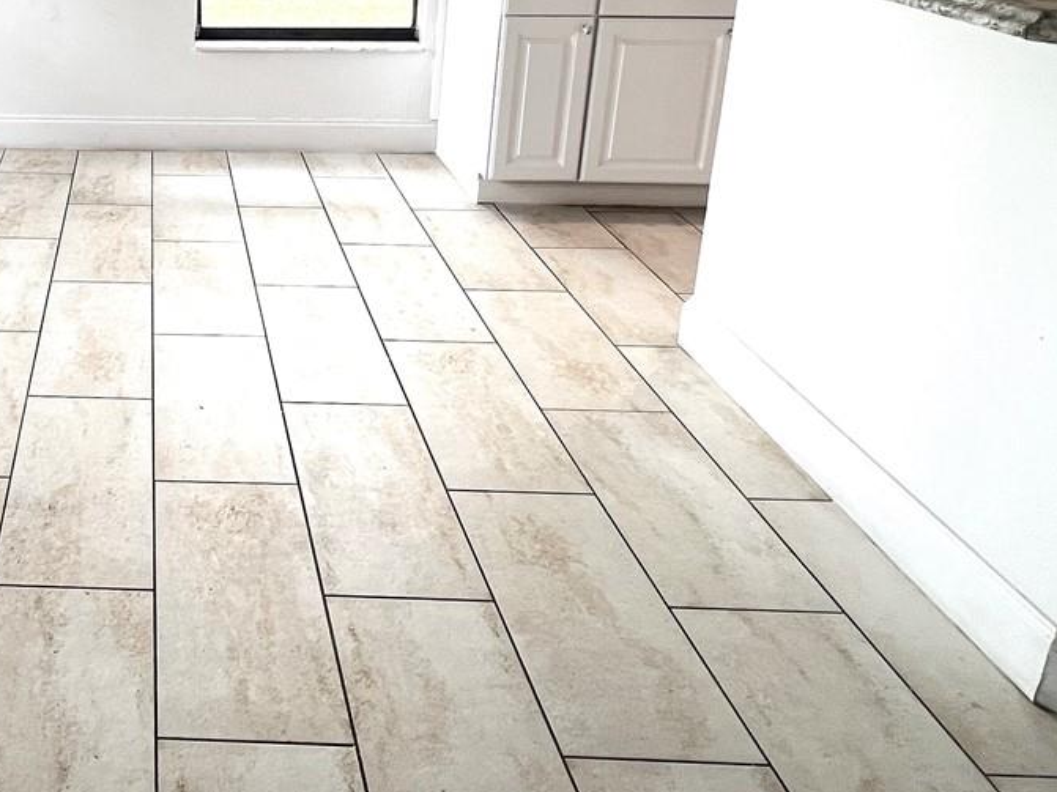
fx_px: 946
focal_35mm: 31
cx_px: 104
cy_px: 60
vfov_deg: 41.4
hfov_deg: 51.5
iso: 64
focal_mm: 1.57
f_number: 1.8
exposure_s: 1/120
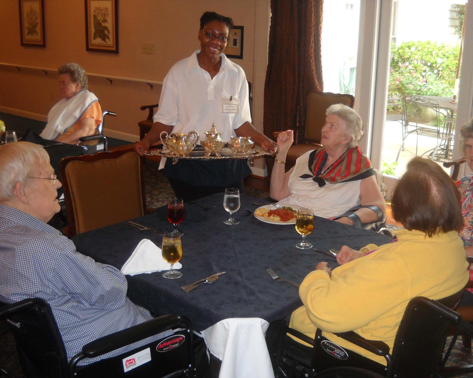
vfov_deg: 34.9
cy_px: 189
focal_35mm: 43
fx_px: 602
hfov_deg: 42.9
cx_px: 244
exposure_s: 1/30
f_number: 3.1
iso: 200
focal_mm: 6.72
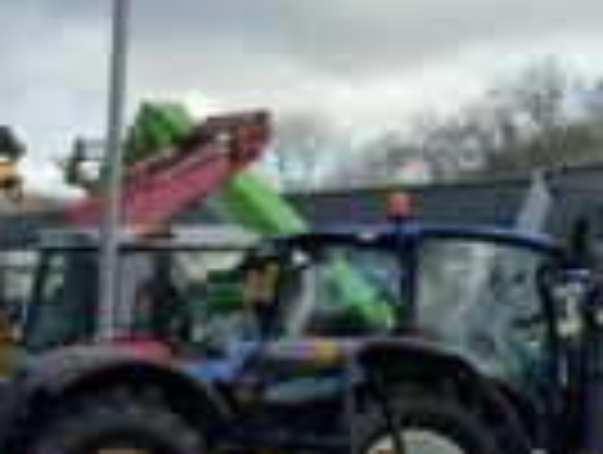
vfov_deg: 10.7
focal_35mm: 138
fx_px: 2408
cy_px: 450
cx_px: -585
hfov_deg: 12.6
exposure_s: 1/580
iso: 16
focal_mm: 3
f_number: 1.8
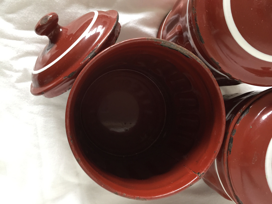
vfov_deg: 48.2
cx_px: 136
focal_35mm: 29
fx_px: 228
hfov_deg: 61.7
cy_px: 102
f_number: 2.2
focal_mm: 4.15
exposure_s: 1/33
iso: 160
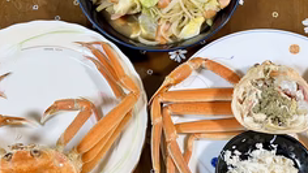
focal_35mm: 48
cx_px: 163
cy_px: 94
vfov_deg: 24.9
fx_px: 392
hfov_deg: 42.9
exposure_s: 1/50
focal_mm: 5.7
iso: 125
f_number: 1.5
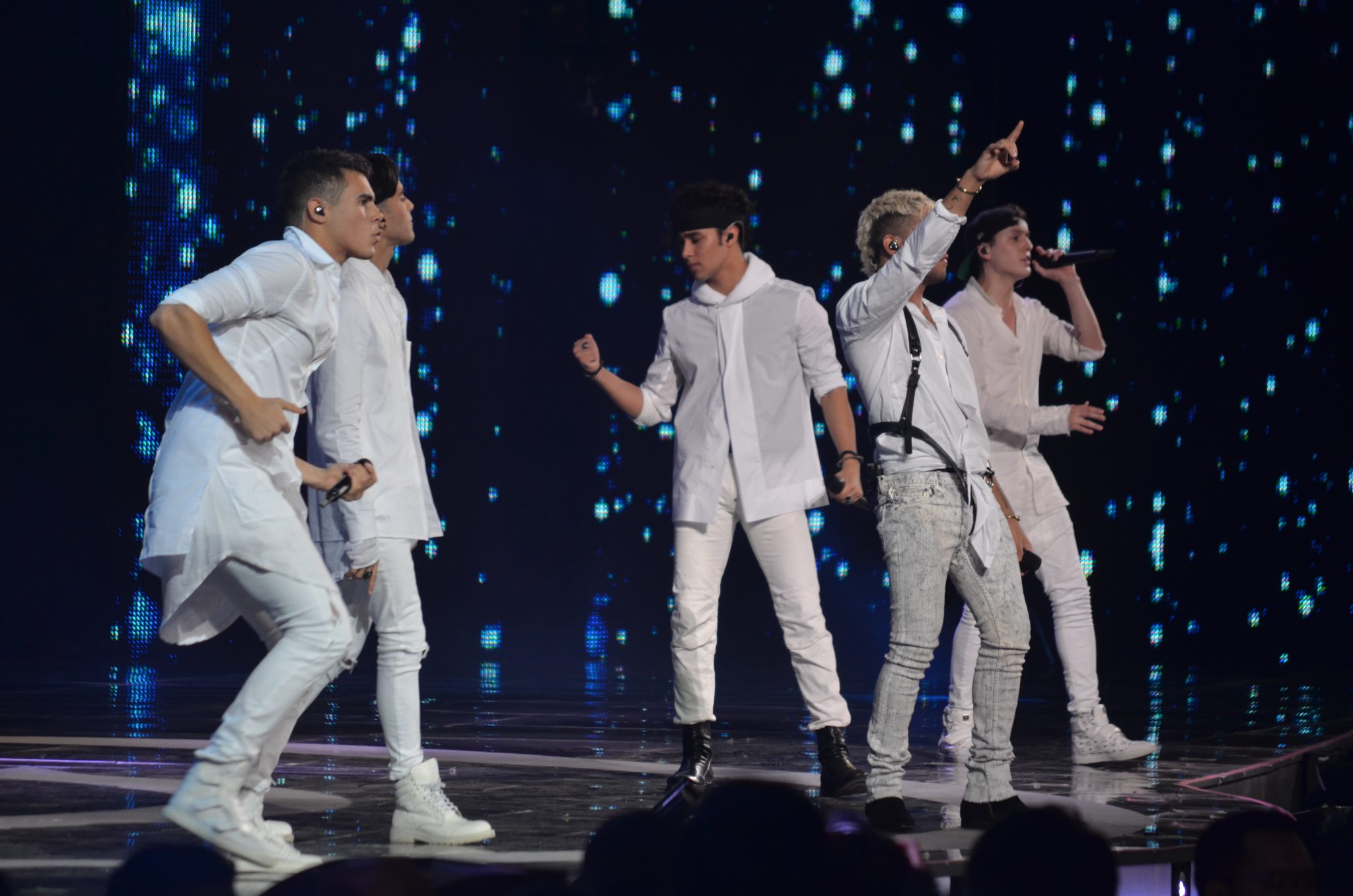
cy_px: 448
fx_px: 11250
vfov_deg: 4.6
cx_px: 676
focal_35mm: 300
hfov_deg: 6.9
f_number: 5.6
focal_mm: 200
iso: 800
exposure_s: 1/125
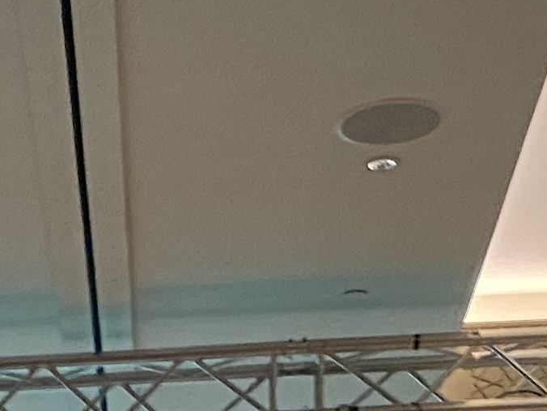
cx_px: -104
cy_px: 1085
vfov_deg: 8.5
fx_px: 2449
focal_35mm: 155
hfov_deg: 12.5
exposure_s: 1/50
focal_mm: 4.25
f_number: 1.8
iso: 500
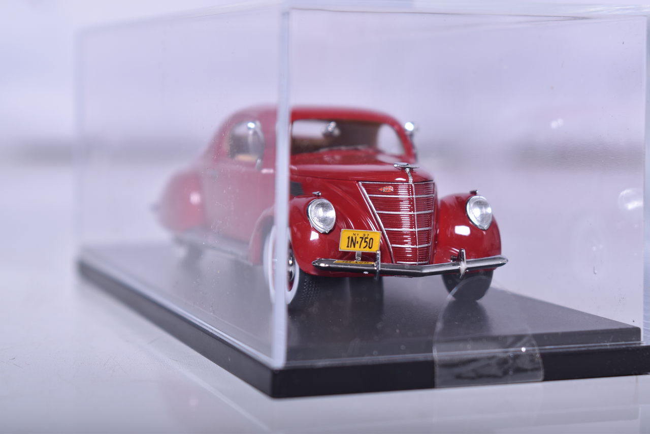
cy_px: 217
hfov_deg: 24.6
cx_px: 325
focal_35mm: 82
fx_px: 1490
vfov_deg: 16.6
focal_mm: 55
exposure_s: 1/200
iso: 100
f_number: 6.3
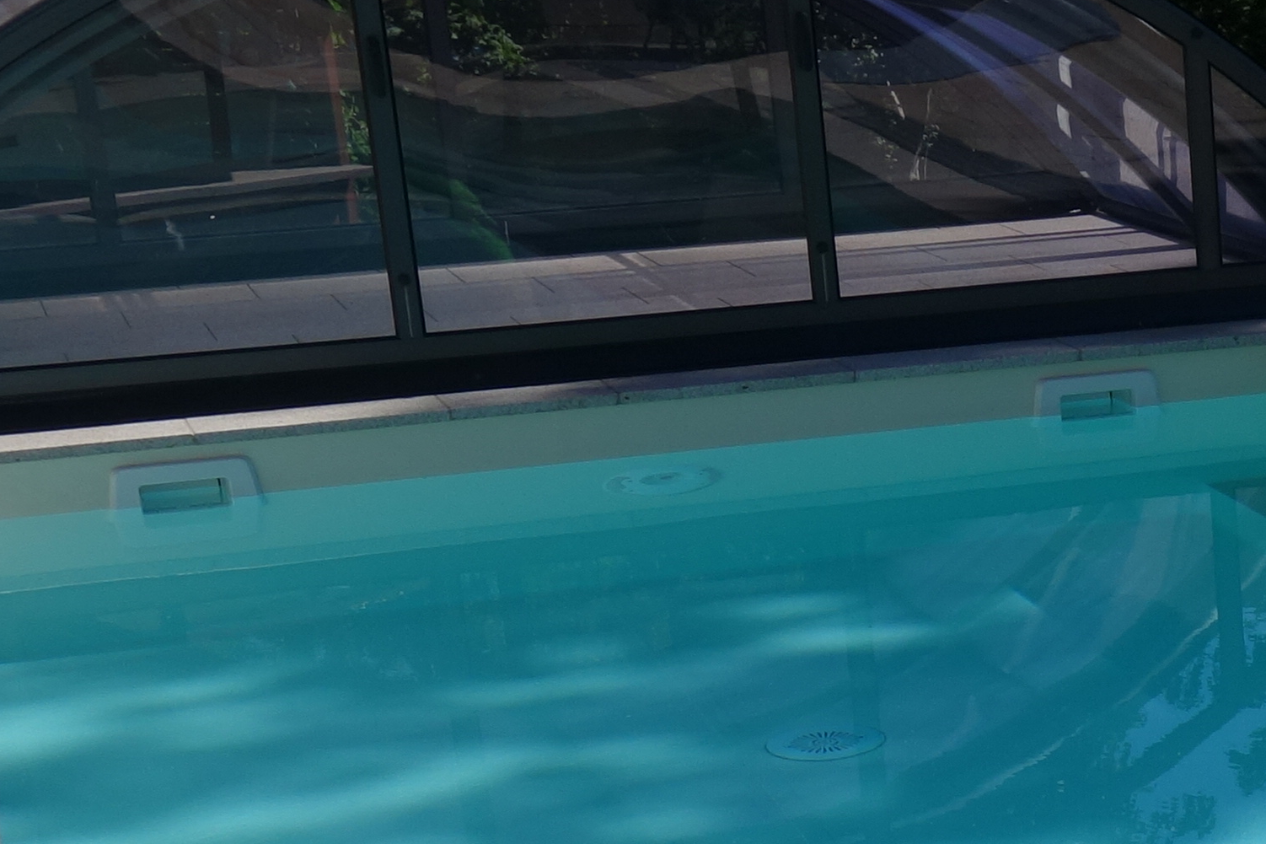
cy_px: 1161
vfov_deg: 12.9
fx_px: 3586
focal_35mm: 102
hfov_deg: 18.9
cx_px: 1521
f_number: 5.6
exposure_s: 1/800
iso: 125
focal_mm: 10.4
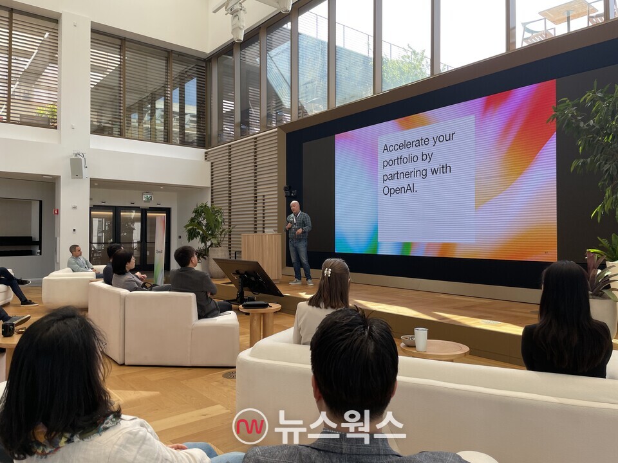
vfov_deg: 53.1
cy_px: 232
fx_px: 464
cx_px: 309
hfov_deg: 67.3
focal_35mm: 26
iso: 32
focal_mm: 4.2
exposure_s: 1/375
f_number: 1.6
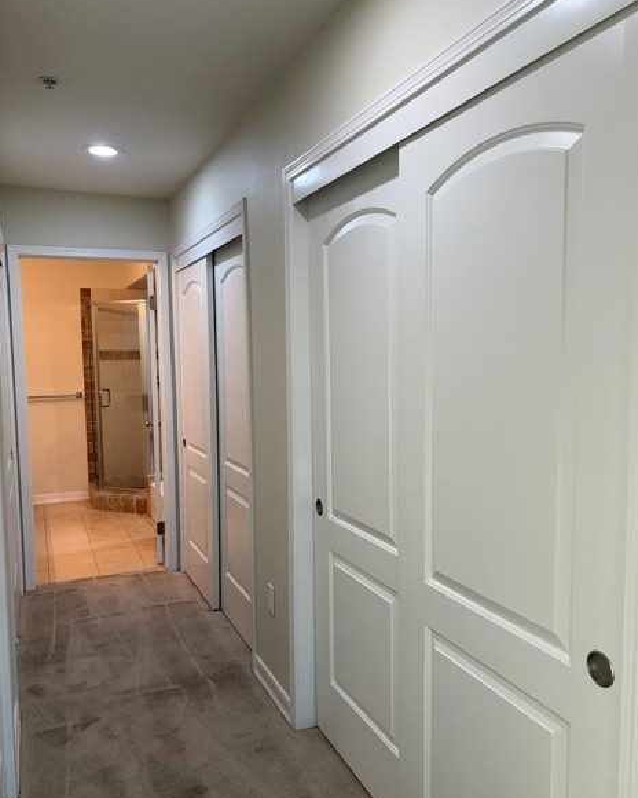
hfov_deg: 51.5
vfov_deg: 62.2
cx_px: 329
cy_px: 420
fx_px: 661
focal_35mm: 28
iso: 64
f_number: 1.6
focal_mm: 5.96
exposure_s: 1/120
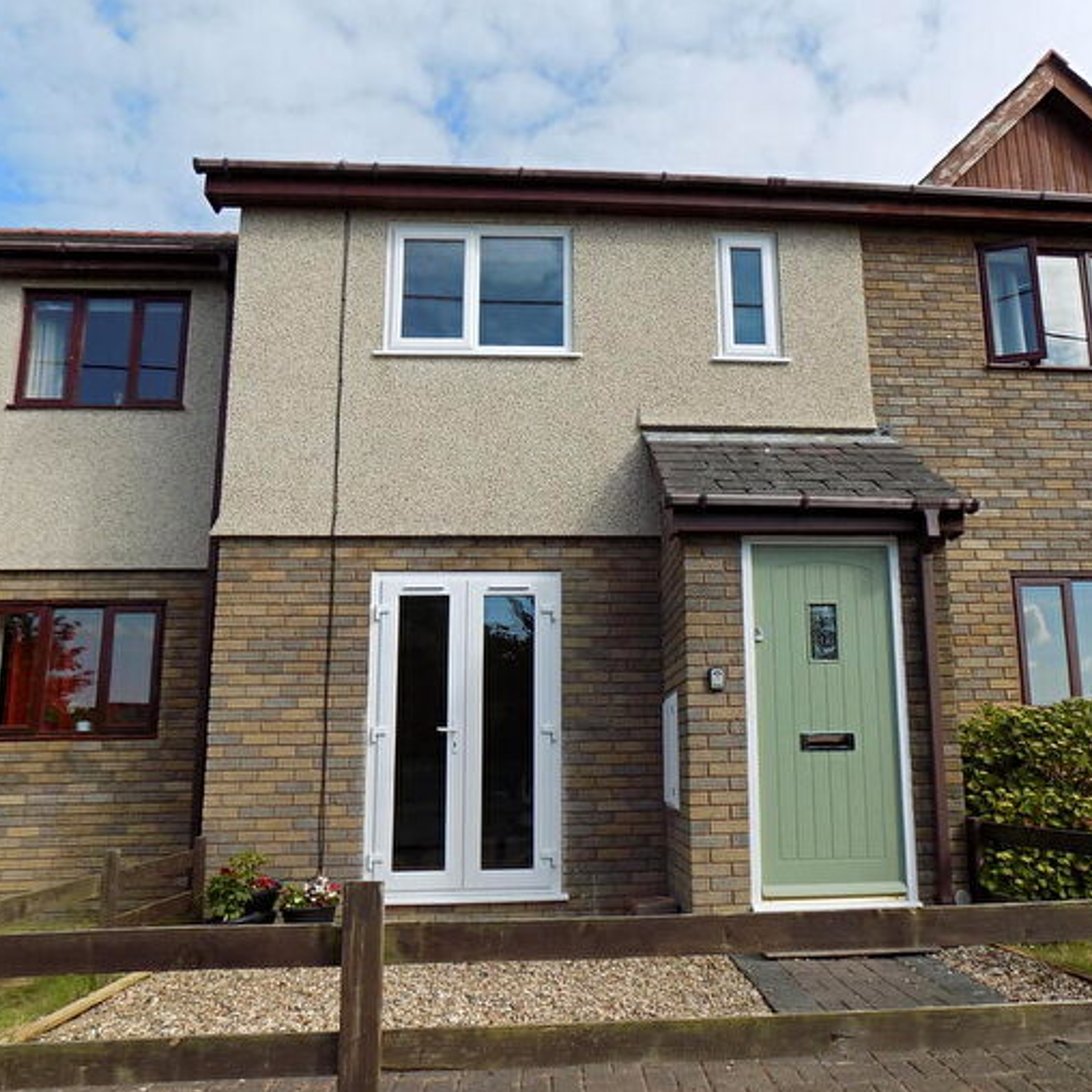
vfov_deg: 57.3
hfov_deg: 57.0
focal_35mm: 28
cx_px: 636
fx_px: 999
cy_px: 562
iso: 80
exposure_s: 1/800
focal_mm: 4
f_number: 3.1
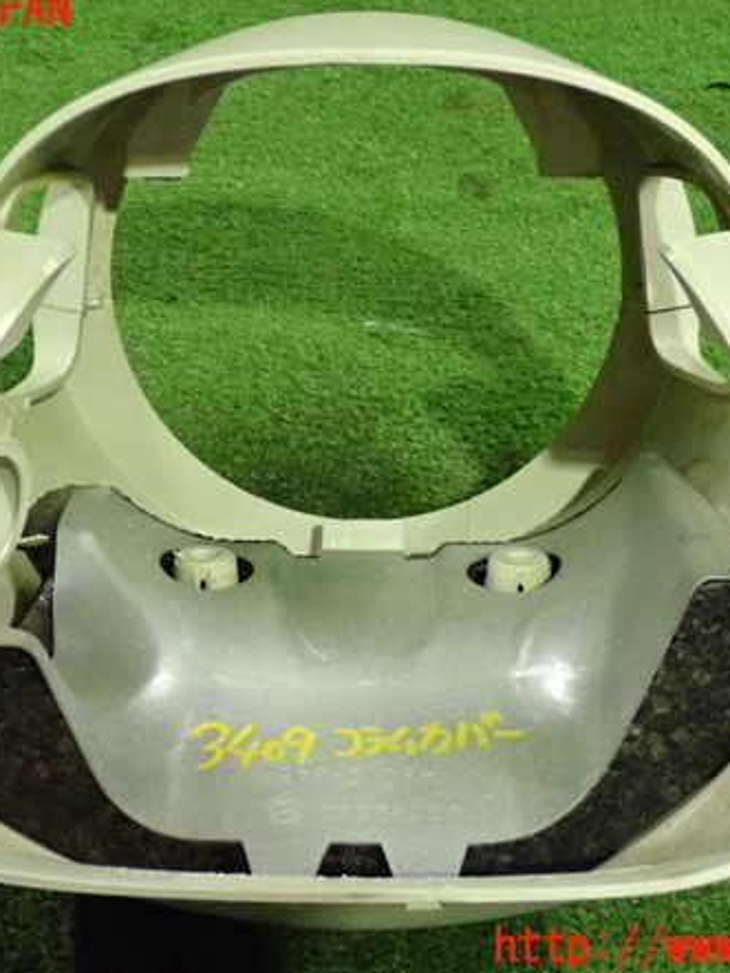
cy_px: 479
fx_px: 1911
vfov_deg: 28.6
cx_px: 331
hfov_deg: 21.6
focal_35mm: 68
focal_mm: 9.01
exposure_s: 1/125
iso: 2500
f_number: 3.2
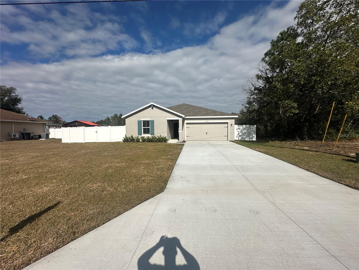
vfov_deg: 85.7
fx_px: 145
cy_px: 135
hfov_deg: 102.1
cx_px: 180
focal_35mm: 14
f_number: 2.2
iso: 50
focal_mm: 2.22
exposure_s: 1/6897
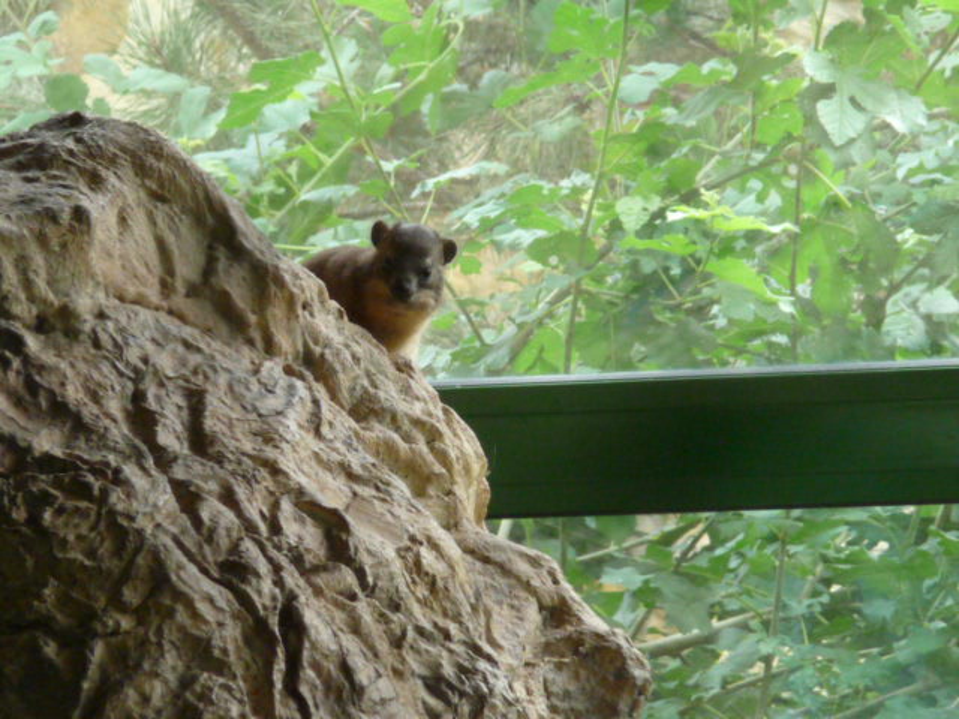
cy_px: 360
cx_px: 480
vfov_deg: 3.2
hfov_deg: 4.2
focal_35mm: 472
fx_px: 13076
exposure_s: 1/125
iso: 320
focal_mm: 47
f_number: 4.9
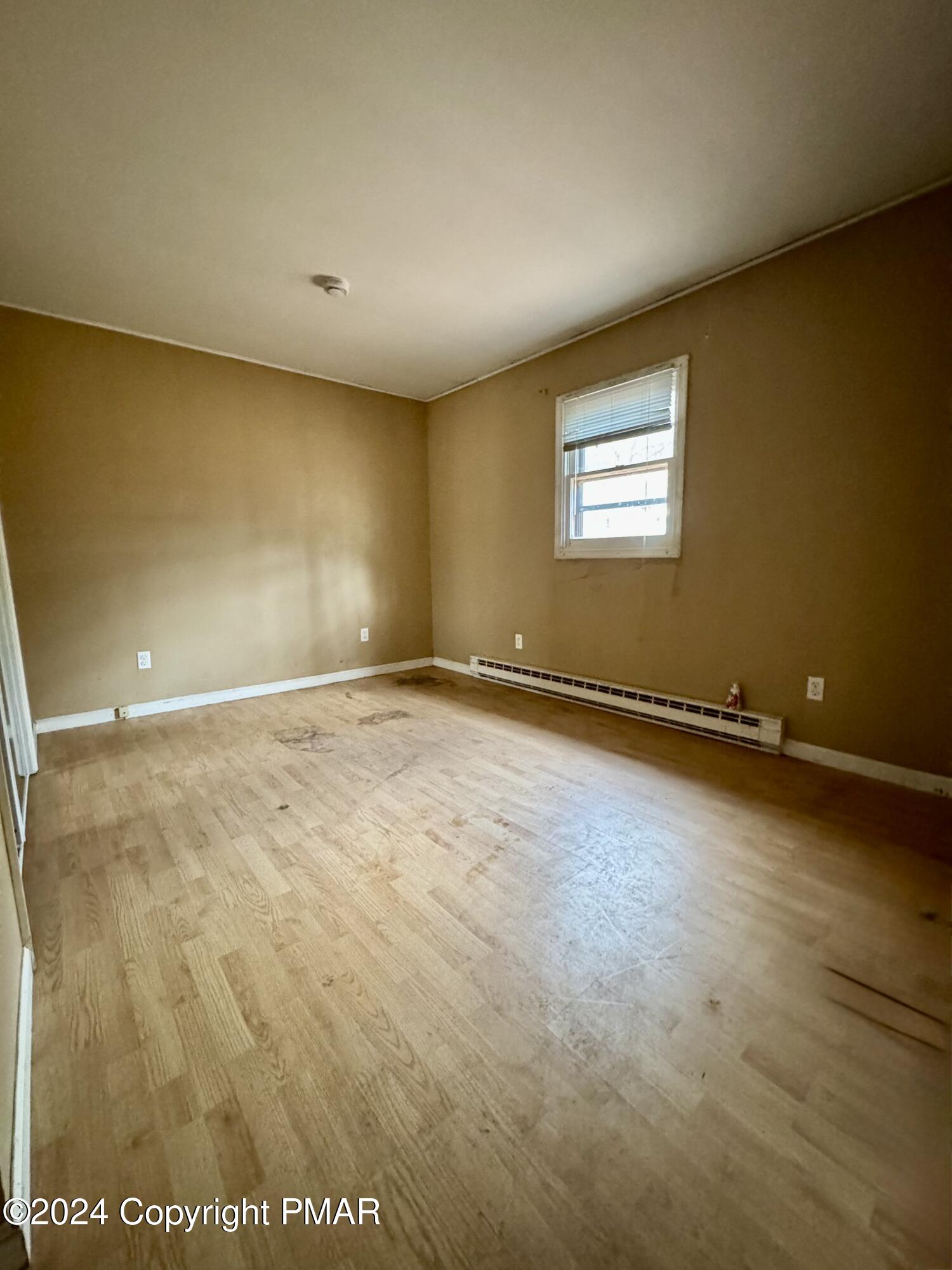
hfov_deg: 85.7
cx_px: 476
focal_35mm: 14
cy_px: 635
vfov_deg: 102.1
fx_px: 513
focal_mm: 2.22
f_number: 2.2
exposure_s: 1/60
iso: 1250
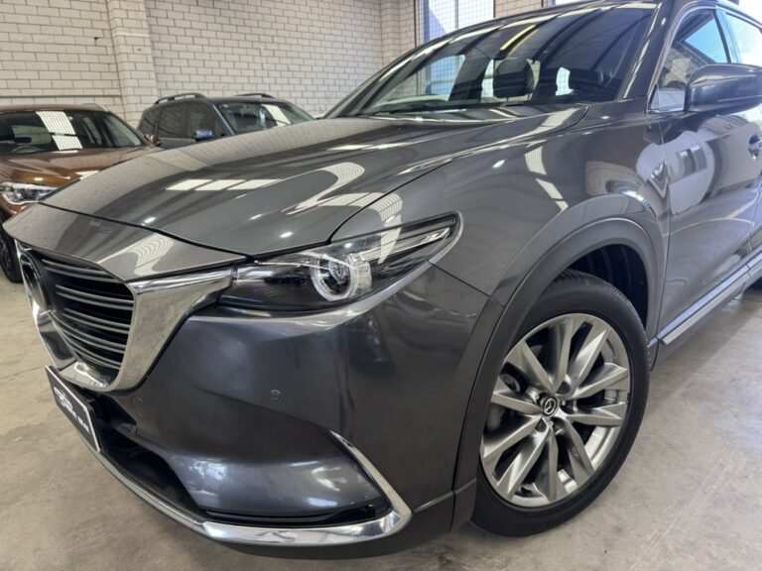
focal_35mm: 24
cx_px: 381
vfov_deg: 56.8
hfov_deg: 71.6
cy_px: 286
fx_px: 528
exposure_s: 1/100
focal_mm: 6.76
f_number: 1.78
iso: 80
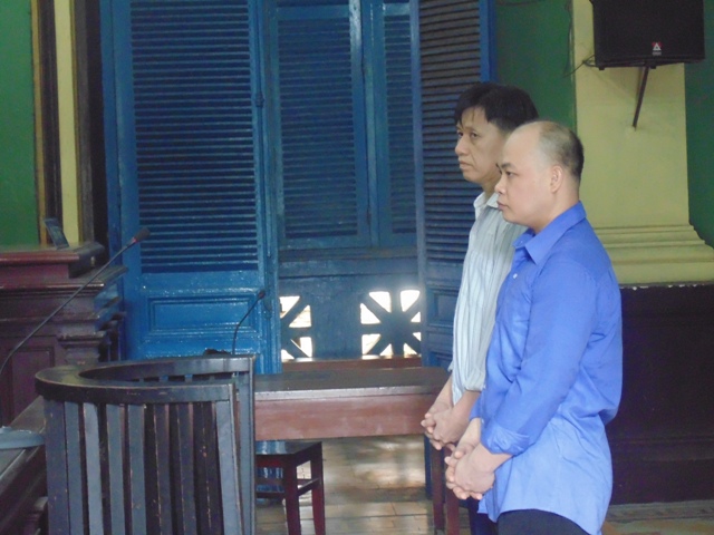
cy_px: 268
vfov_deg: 15.1
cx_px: 357
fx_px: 2021
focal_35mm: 98
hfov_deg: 20.0
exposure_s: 1/15
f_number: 4.6
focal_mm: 17.5
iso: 800
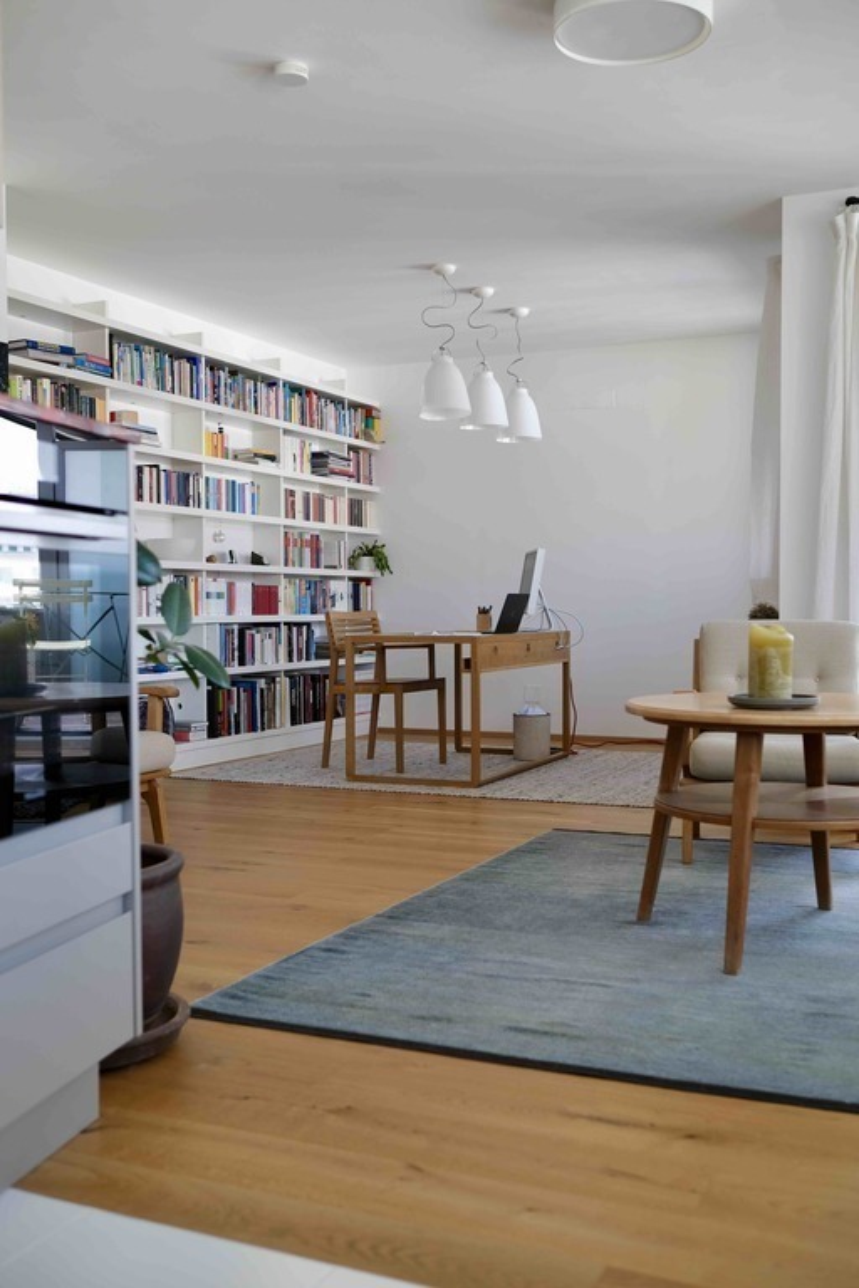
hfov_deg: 37.9
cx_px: 430
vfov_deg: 54.4
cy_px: 644
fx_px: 1253
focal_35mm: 35
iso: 200
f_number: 2.2
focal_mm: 23
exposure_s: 1/125
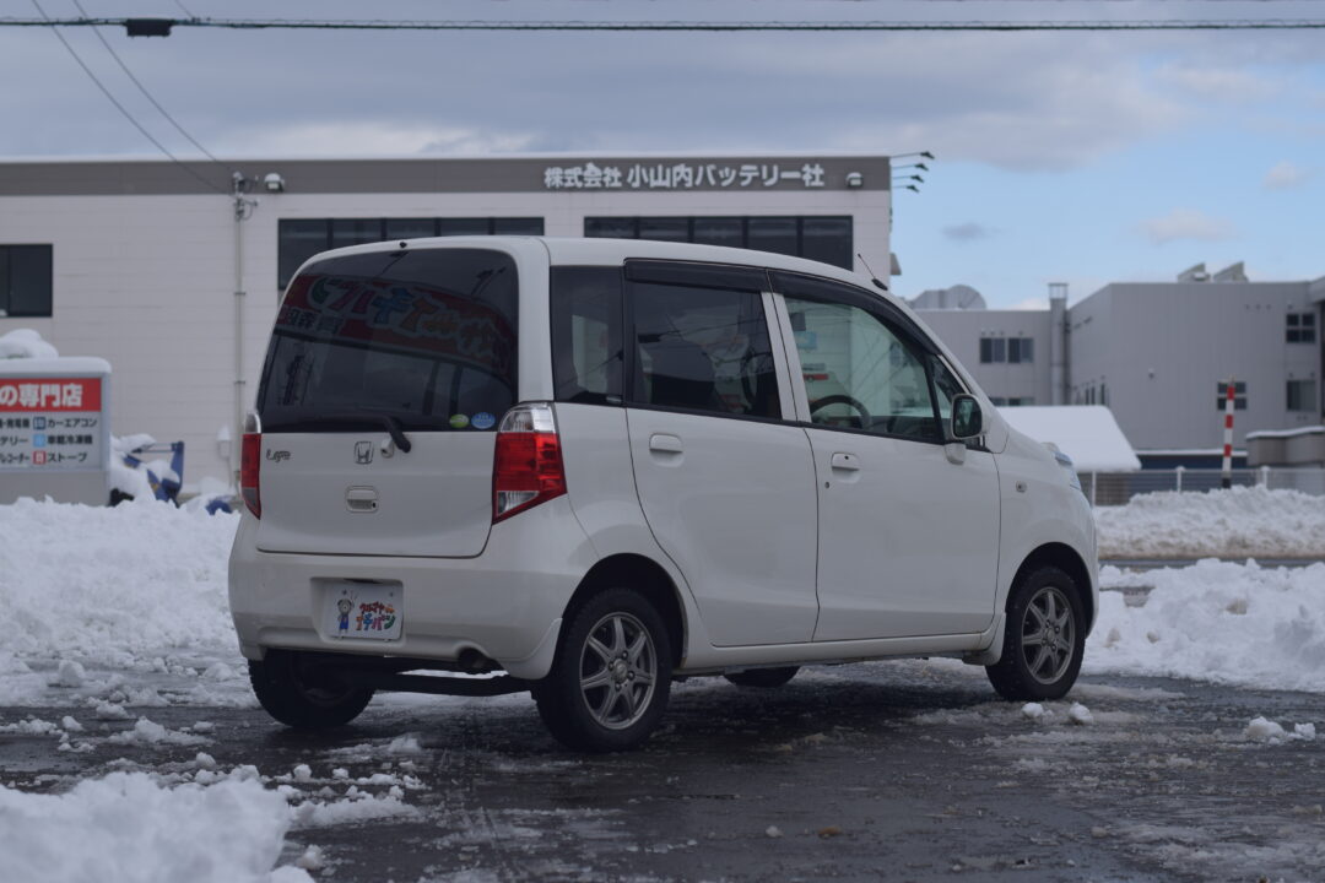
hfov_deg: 27.0
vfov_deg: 18.2
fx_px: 2760
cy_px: 442
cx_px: 662
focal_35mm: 75
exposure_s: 1/2500
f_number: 2.8
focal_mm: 50
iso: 200
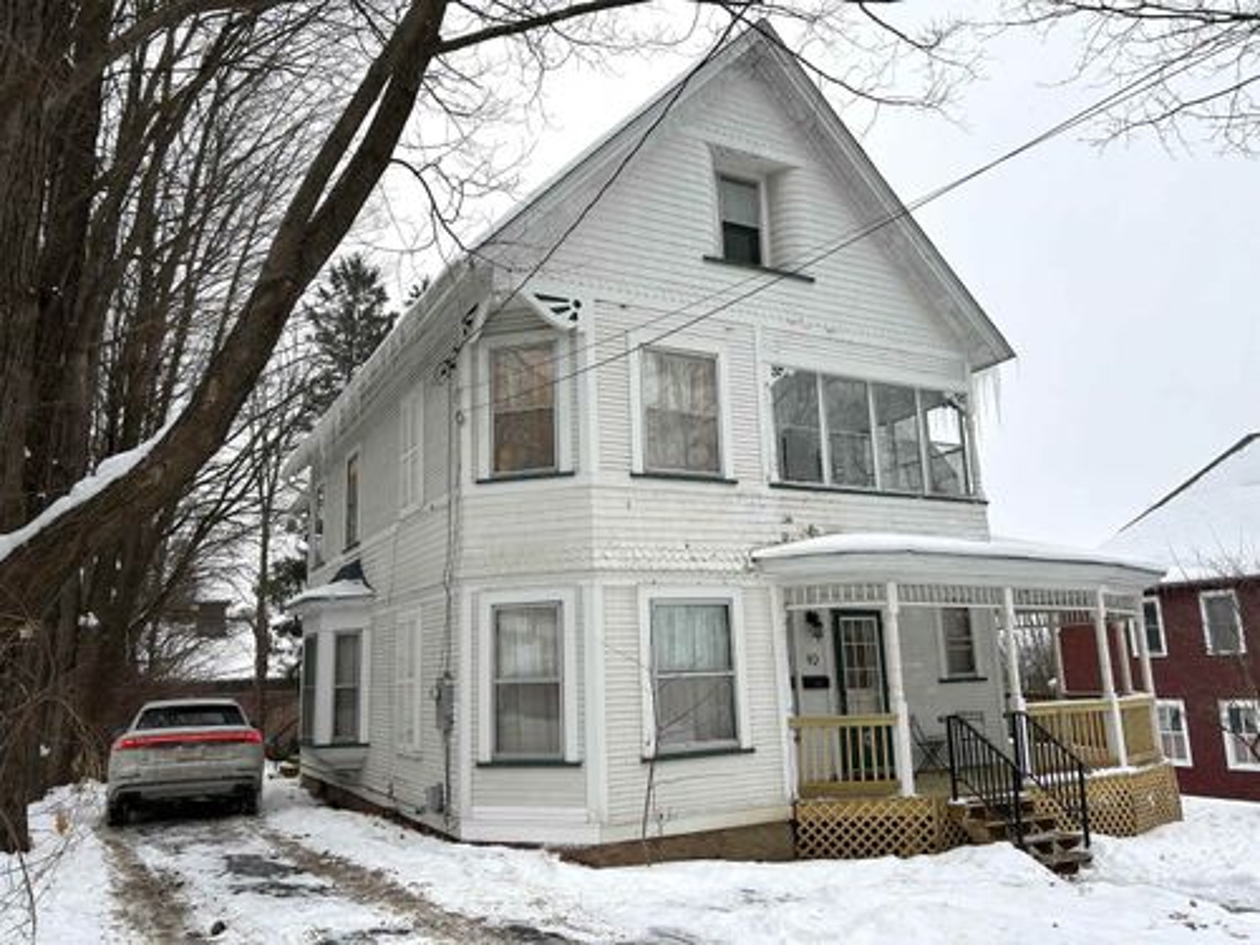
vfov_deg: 53.1
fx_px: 946
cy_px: 472
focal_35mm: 26
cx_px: 630
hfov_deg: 67.3
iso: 40
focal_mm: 5.7
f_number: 1.5
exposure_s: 1/121
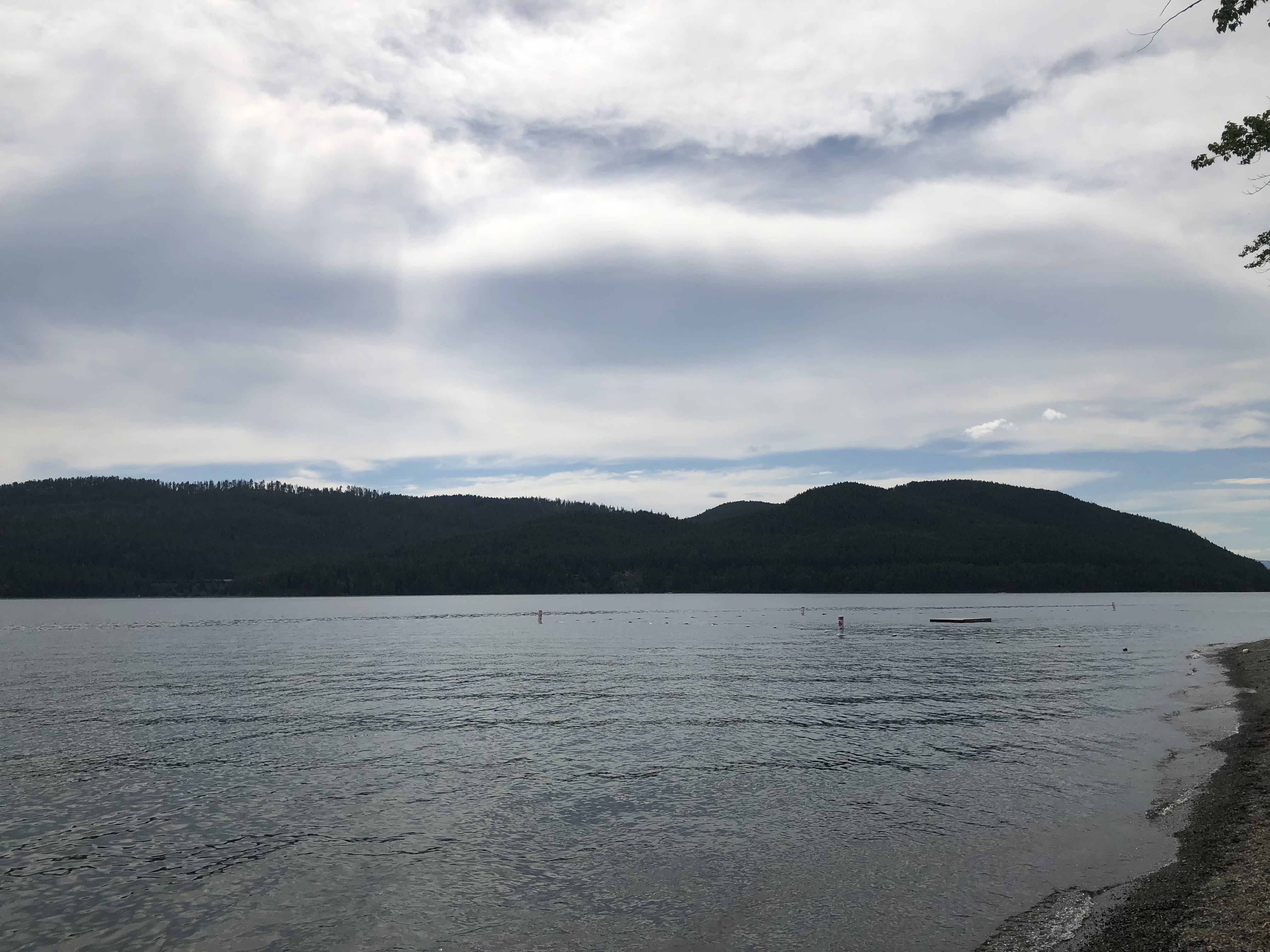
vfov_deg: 49.7
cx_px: 635
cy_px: 476
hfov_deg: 63.4
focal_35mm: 28
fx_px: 1027
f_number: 1.8
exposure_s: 1/6897
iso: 25
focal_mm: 3.99
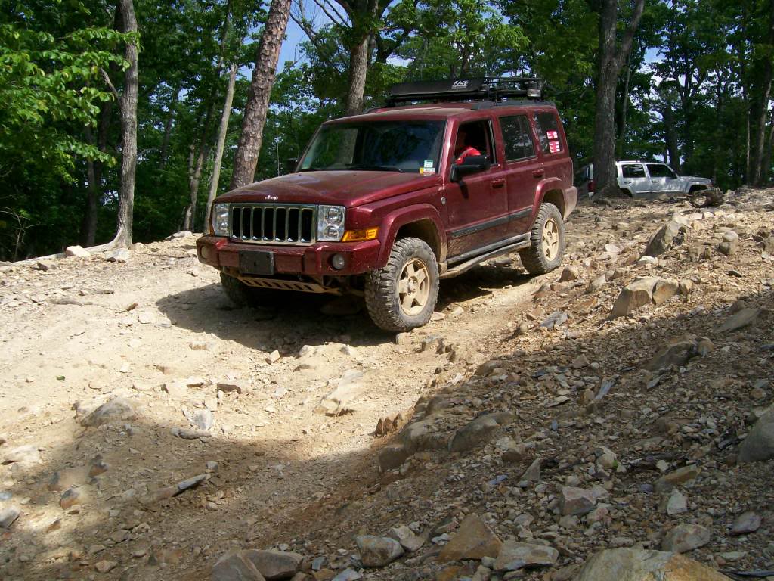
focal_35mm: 36
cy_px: 290
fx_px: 805
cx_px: 387
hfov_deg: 51.4
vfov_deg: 39.7
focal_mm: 6
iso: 80
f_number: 4.8
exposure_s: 1/453
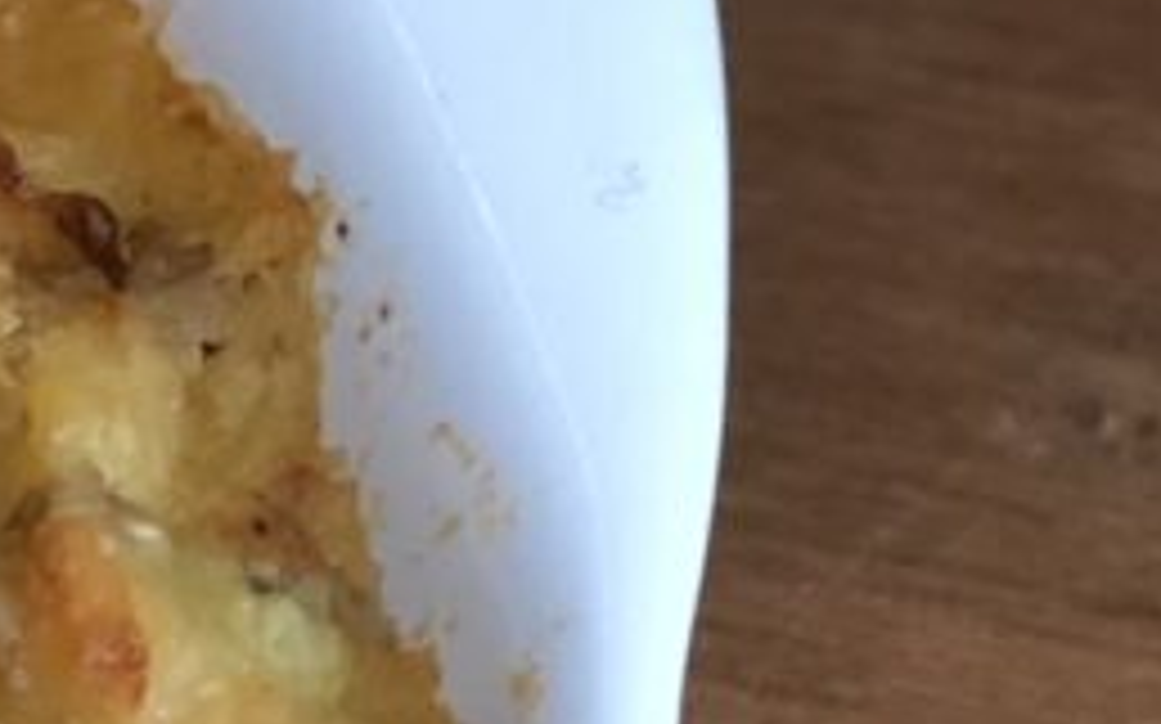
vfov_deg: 3.5
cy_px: -513
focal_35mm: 375
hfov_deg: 5.4
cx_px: -1845
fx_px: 11860
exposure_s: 1/50
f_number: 2.8
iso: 100
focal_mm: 6.6
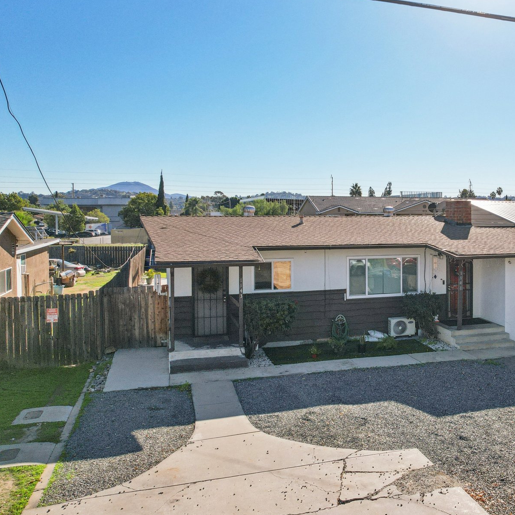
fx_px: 539
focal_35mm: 32
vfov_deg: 51.1
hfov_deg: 48.8
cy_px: 269
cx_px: 395
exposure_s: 1/3000
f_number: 2.8
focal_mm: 8.4
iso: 110
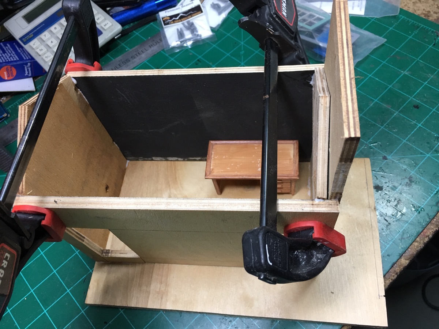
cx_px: 220
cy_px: 164
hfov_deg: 61.7
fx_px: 368
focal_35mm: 29
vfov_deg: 48.2
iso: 40
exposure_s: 1/30
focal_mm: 4.15
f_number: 2.2
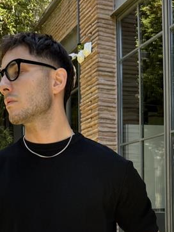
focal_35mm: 53
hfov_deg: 27.3
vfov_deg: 34.6
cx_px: 49
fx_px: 355
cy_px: 198
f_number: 1.78
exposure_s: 1/426
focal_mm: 6.76
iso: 100
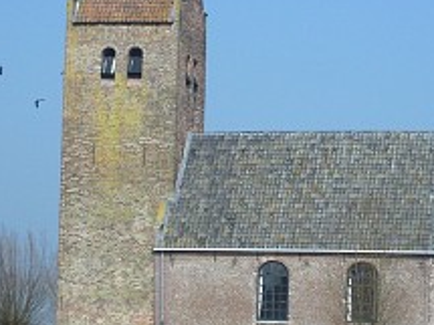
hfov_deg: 13.1
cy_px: 155
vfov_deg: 9.8
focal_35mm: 151
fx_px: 1892
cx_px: 254
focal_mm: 13.39
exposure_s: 1/168
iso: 50
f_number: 10.8
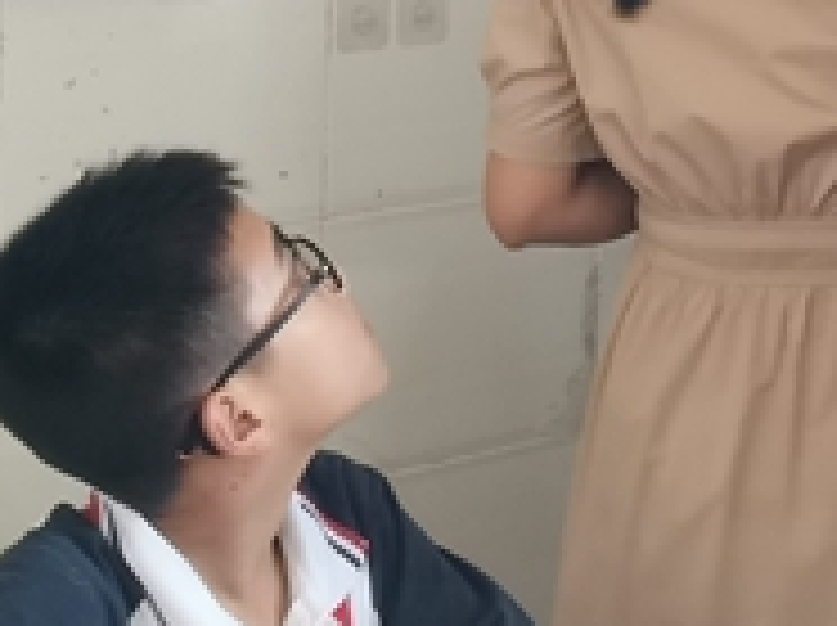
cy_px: -369
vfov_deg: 12.0
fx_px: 2825
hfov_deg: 15.8
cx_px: 1156
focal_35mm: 117
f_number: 1.4
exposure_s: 1/50
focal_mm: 4.66
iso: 250
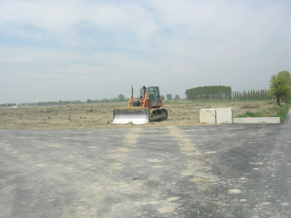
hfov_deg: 49.0
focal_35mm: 38
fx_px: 319
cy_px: 109
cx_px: 146
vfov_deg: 37.7
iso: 64
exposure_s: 1/602
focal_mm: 7.8
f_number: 4.8
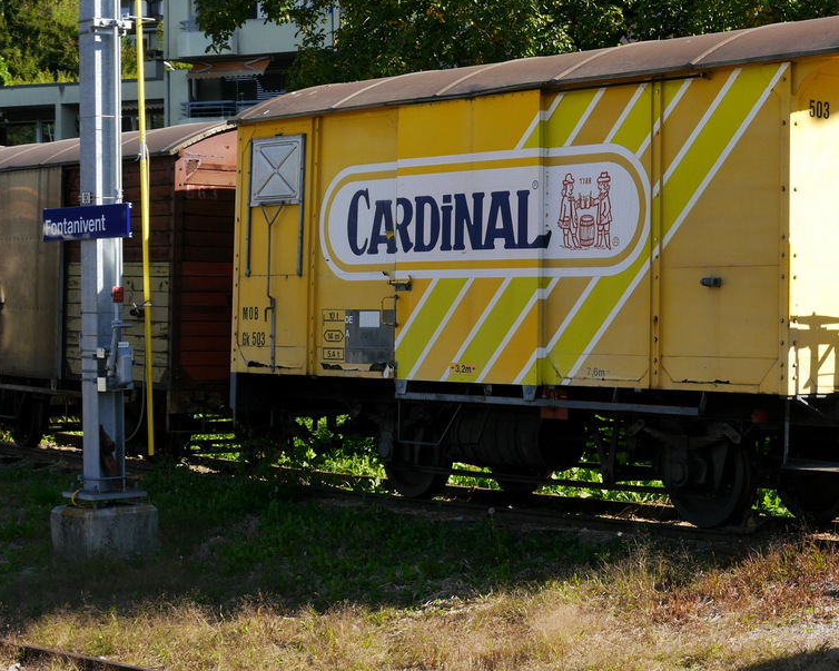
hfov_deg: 21.8
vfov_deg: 17.6
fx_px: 2160
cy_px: 255
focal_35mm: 87
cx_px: 635
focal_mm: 28
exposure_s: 1/250
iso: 160
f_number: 8
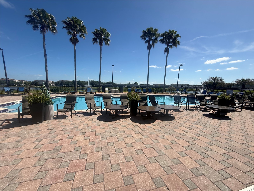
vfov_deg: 85.7
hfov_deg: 102.1
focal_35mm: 14
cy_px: 96
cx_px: 127
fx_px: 103
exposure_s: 1/2841
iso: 50
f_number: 2.2
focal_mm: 2.22
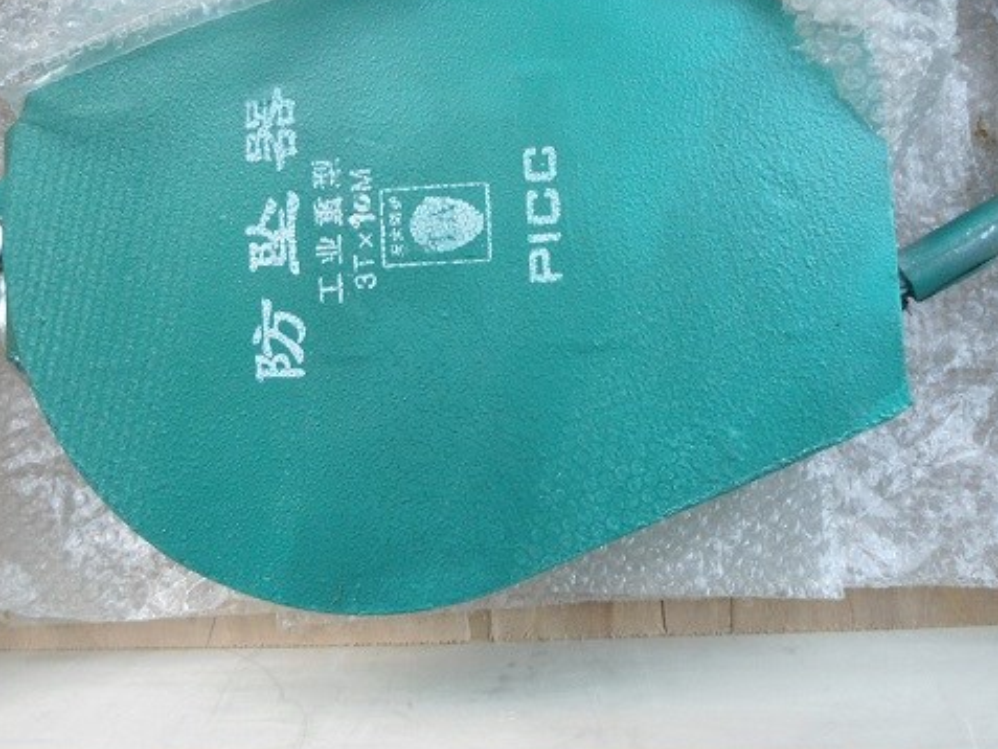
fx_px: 1038
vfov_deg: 39.2
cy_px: 252
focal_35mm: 36
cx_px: 540
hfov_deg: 51.3
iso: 200
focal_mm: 4.7
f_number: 2.8
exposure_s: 1/30
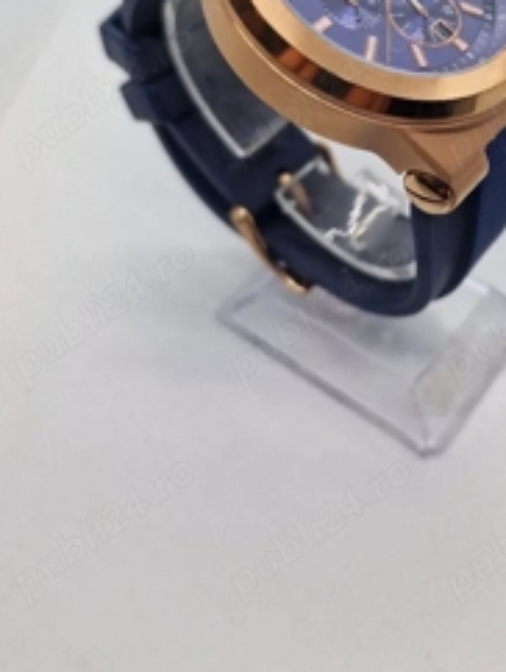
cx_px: 375
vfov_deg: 46.2
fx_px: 739
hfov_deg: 36.9
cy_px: 128
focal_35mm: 38
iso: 50
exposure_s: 1/182
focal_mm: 6.4
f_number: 1.8
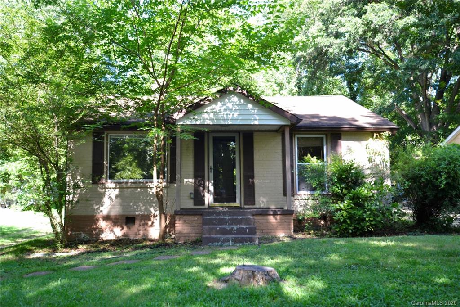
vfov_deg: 41.7
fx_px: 402
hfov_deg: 59.5
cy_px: 154
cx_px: 230
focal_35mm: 32
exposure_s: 1/100
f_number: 5
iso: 400
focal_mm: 21
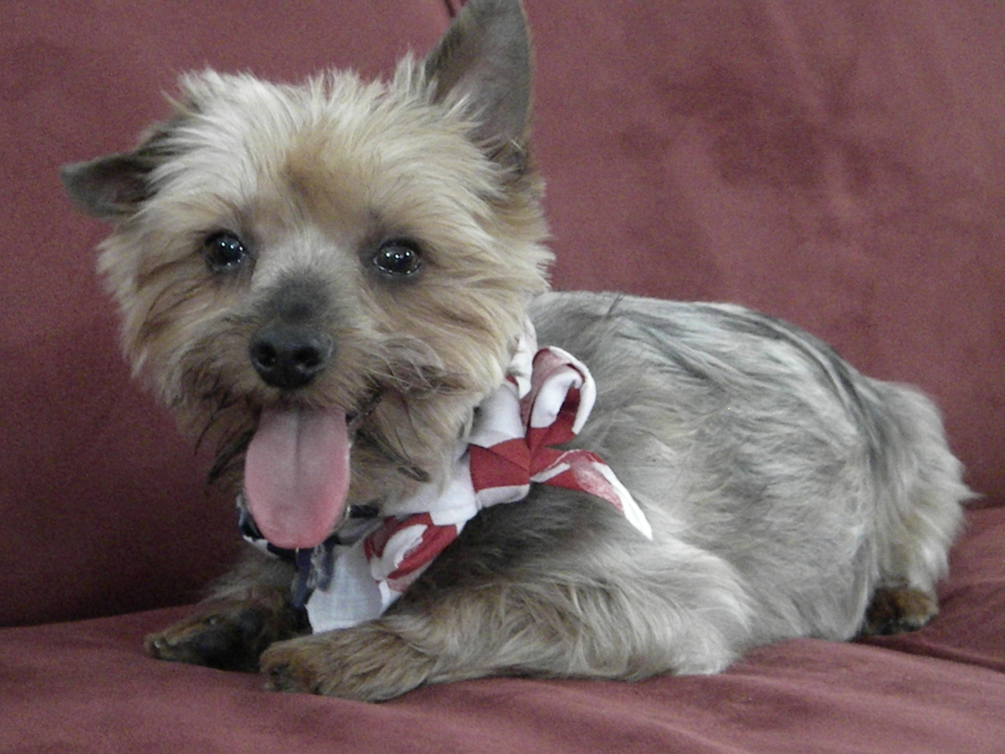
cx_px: 502
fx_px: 2410
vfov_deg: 17.8
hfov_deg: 23.6
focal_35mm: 83
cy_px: 377
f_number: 4.5
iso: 3200
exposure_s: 1/15
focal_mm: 15.1
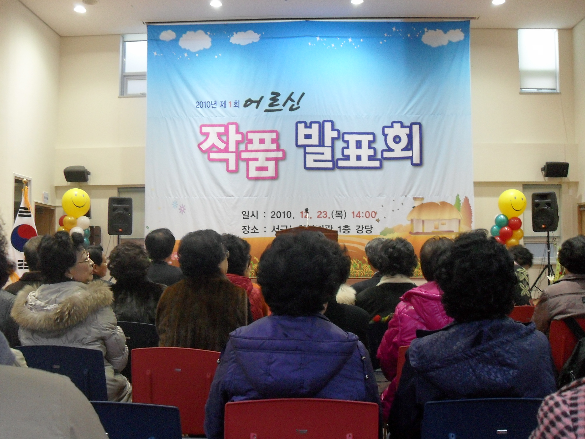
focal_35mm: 37
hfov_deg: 50.1
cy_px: 231
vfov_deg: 38.7
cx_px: 296
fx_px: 625
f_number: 2.8
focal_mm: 6.2
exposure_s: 1/30
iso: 200
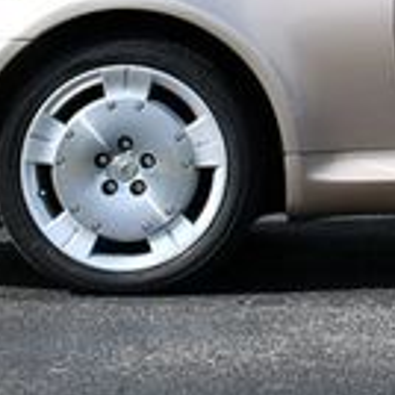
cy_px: -195
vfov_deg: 7.3
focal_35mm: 236
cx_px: 684
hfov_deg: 7.2
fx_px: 3047
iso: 100
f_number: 9
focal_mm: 29
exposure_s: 1/320
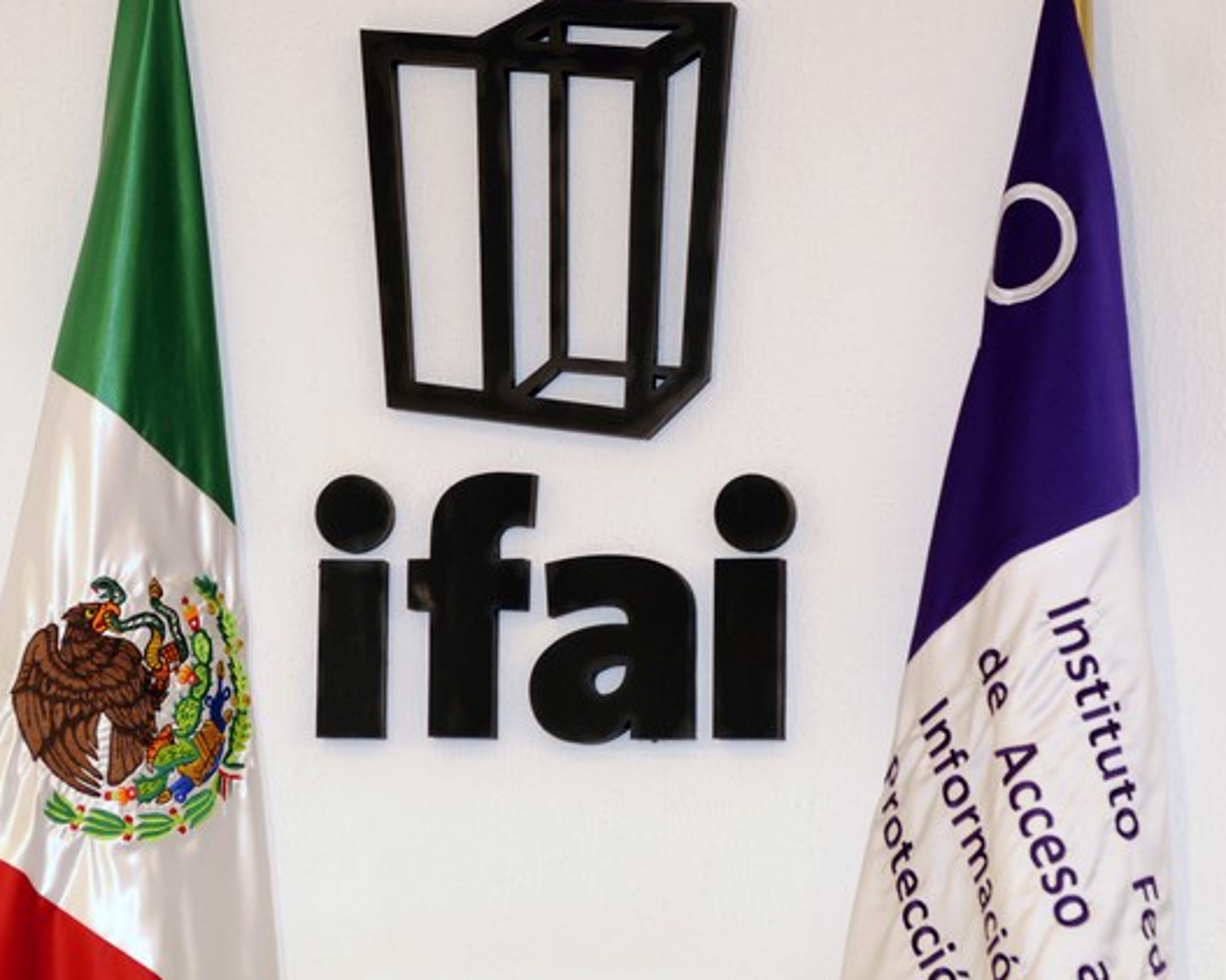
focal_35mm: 205
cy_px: 492
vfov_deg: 7.5
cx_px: 544
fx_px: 7434
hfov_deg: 9.4
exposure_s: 1/25
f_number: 3.5
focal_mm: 120
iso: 400
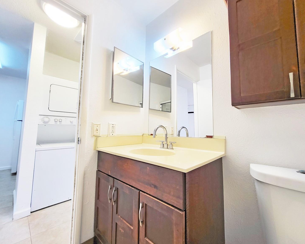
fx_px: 126
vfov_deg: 88.0
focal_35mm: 14
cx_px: 157
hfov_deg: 100.7
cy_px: 122
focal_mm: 1.74
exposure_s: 1/60
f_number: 2.2
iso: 100
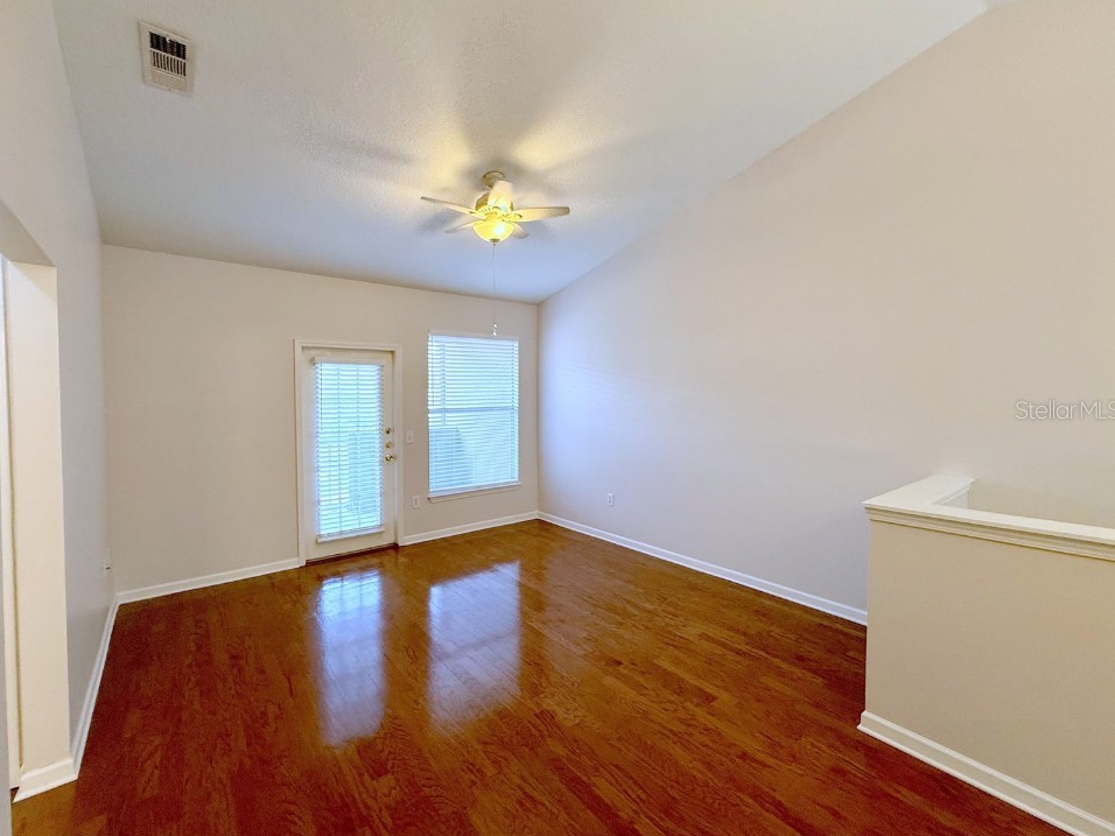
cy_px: 409
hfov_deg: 98.1
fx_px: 483
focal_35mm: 15
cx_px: 528
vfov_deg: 81.7
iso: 250
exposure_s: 1/120
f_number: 2.2
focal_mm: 2.22
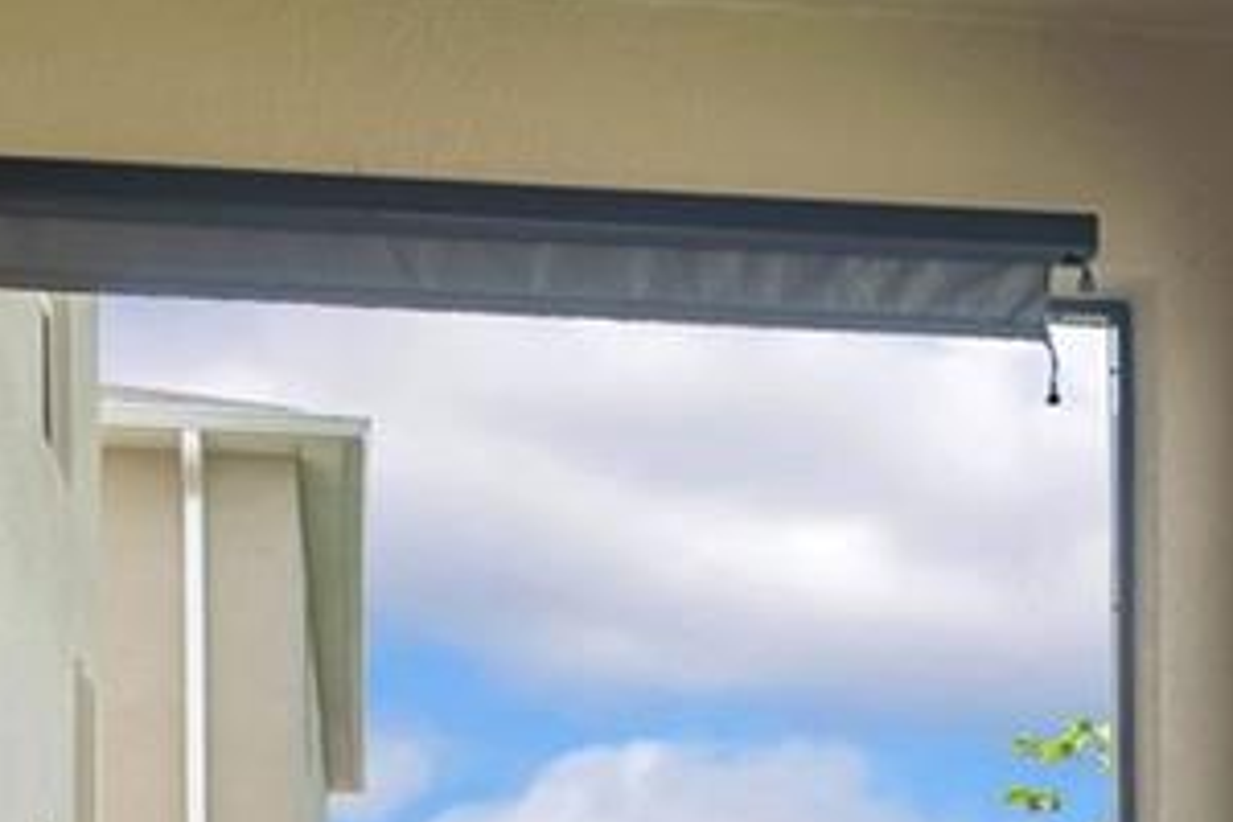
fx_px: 2192
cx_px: 682
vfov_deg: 18.2
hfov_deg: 31.4
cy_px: 1325
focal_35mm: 64
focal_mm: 12
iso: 800
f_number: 4.5
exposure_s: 1/160
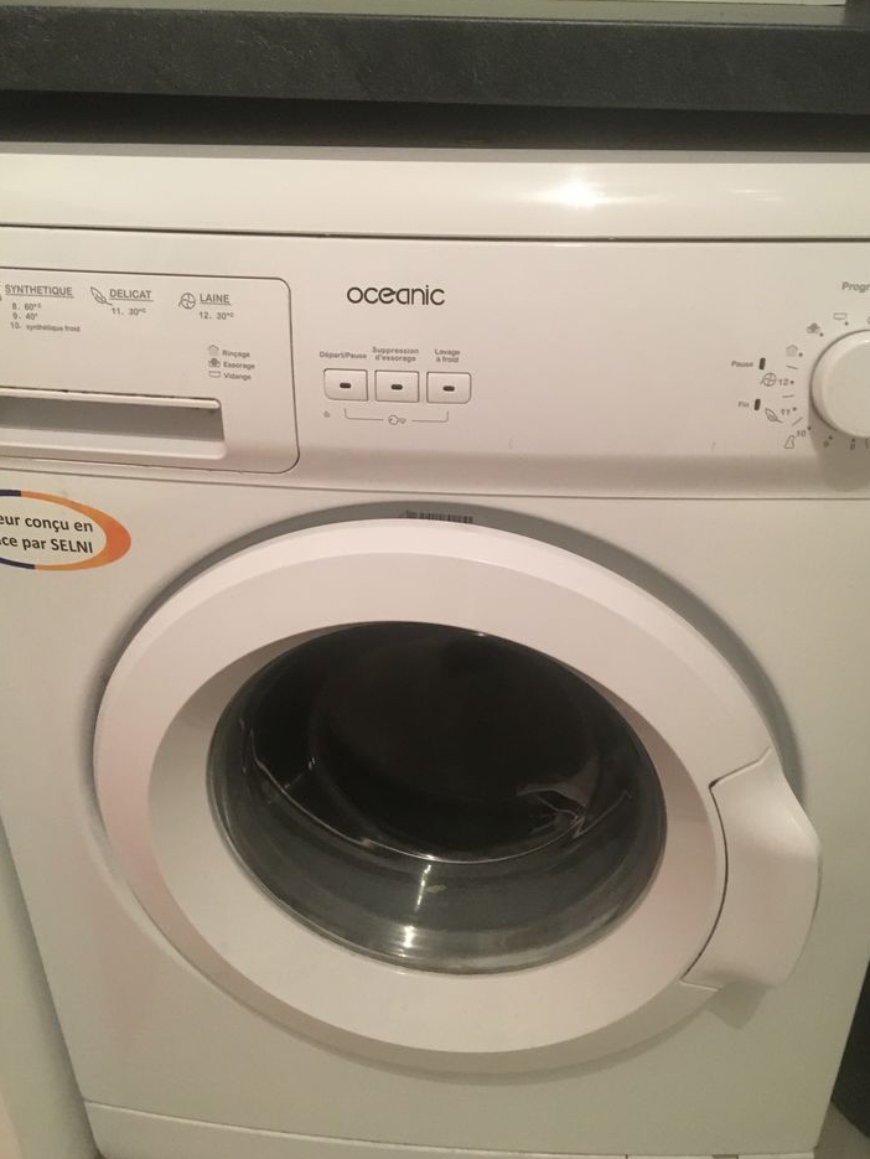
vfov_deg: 58.3
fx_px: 1038
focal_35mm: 31
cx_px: 457
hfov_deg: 45.5
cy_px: 583
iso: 250
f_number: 2.2
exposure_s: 1/17
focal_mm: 4.15
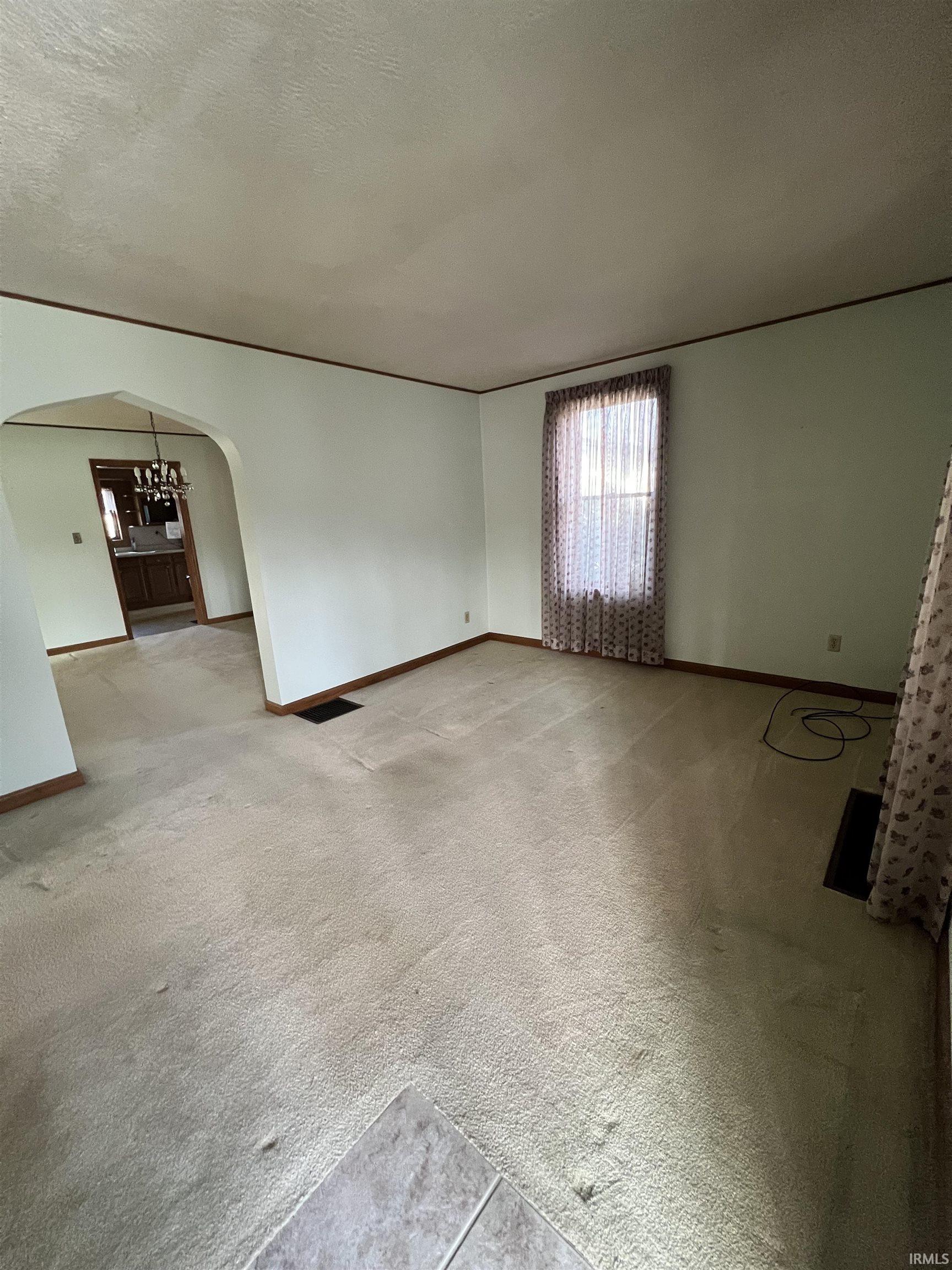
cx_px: 476
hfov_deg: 89.9
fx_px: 477
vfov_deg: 106.2
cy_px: 635
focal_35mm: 13
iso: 400
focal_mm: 1.57
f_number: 1.8
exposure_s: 1/60
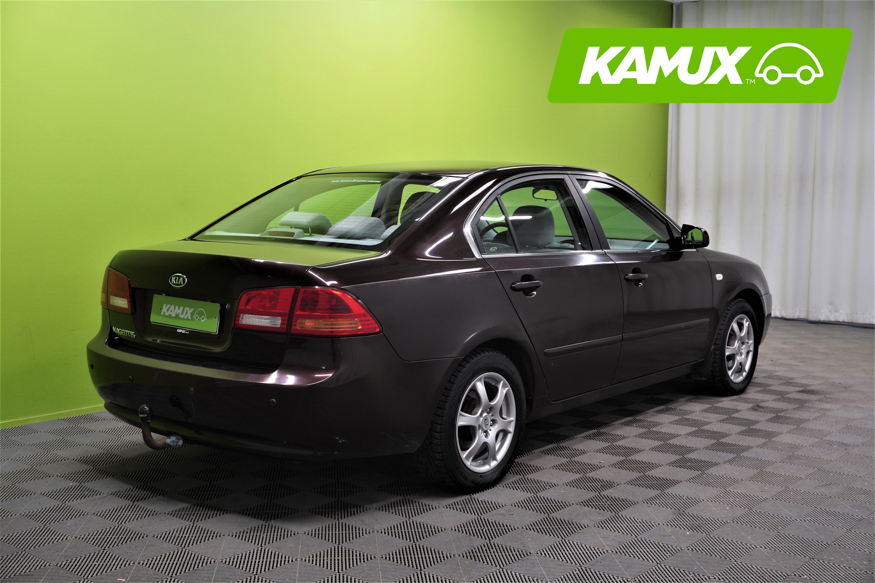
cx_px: 438
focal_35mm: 42
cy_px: 292
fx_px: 1021
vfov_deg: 31.9
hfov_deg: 46.4
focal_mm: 28
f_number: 7.1
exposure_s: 1/20
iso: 320
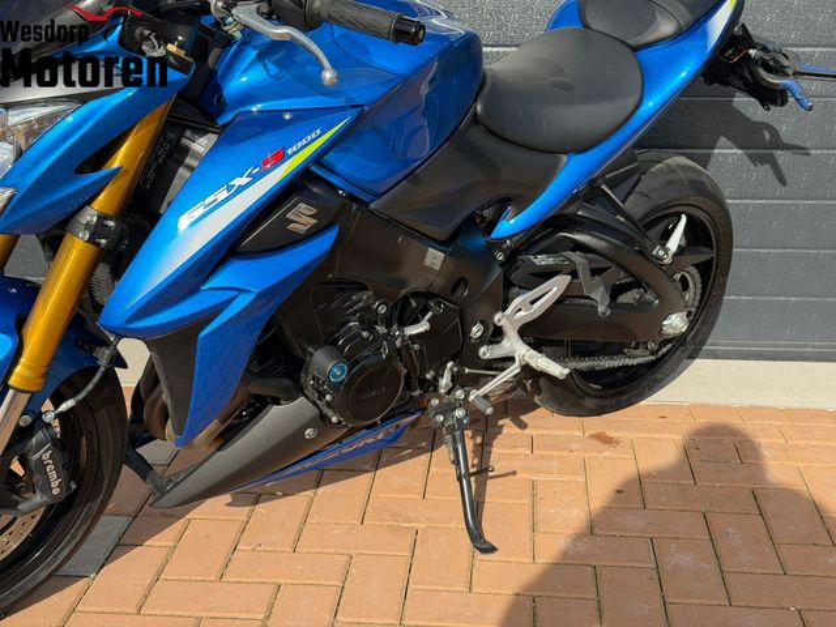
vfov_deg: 30.3
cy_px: 314
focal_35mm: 48
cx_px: 418
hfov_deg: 39.7
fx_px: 1159
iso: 100
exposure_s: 1/2667
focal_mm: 6.76
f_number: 1.78
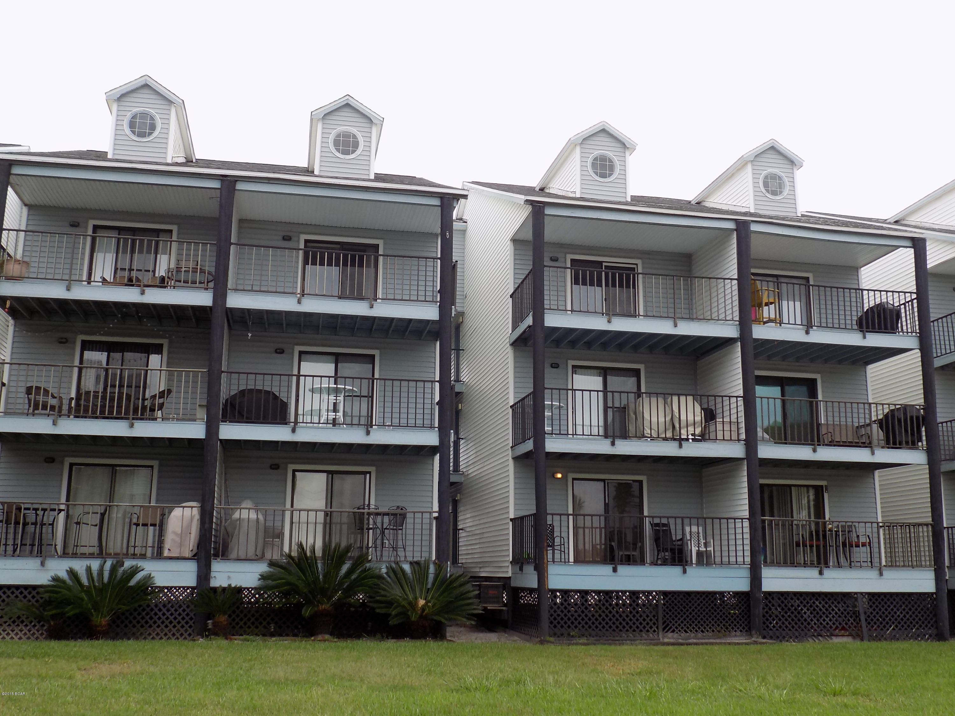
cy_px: 358
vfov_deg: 41.8
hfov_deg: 54.0
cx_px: 478
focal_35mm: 34
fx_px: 938
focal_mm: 6.1
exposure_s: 1/320
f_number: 3.4
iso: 80
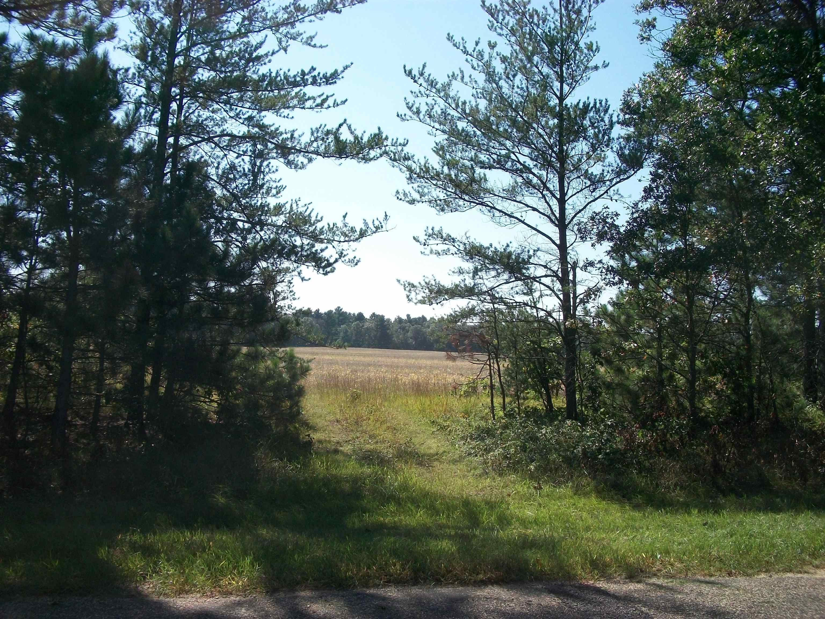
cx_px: 412
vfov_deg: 44.2
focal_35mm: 32
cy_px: 310
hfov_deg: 56.8
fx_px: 763
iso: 80
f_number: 5.5
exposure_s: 1/320
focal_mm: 5.7
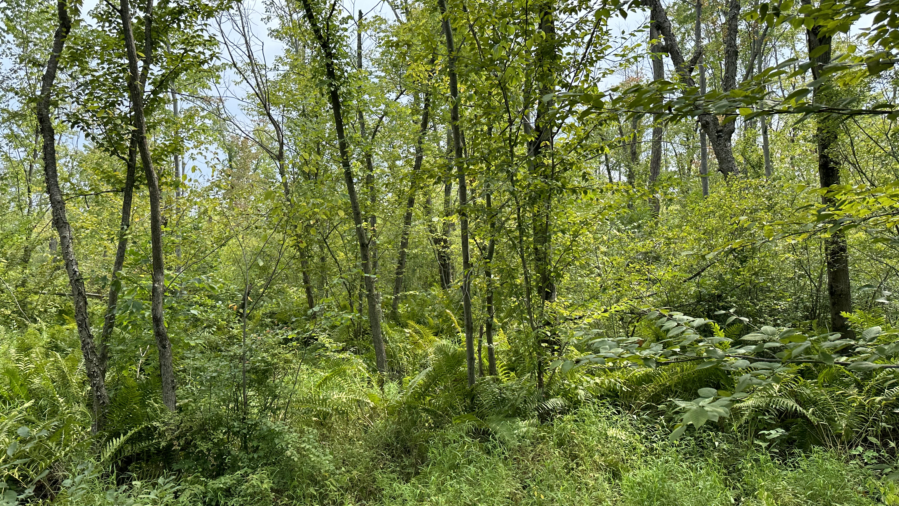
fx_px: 644
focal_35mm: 27
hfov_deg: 69.8
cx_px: 436
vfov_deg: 42.9
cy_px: 260
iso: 80
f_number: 1.78
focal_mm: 6.86
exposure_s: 1/1119
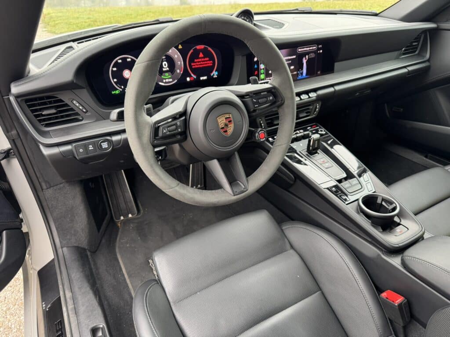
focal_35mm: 24
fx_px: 312
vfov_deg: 56.8
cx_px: 225
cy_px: 168
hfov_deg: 71.6
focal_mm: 6.76
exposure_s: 1/65
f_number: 1.78
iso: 200
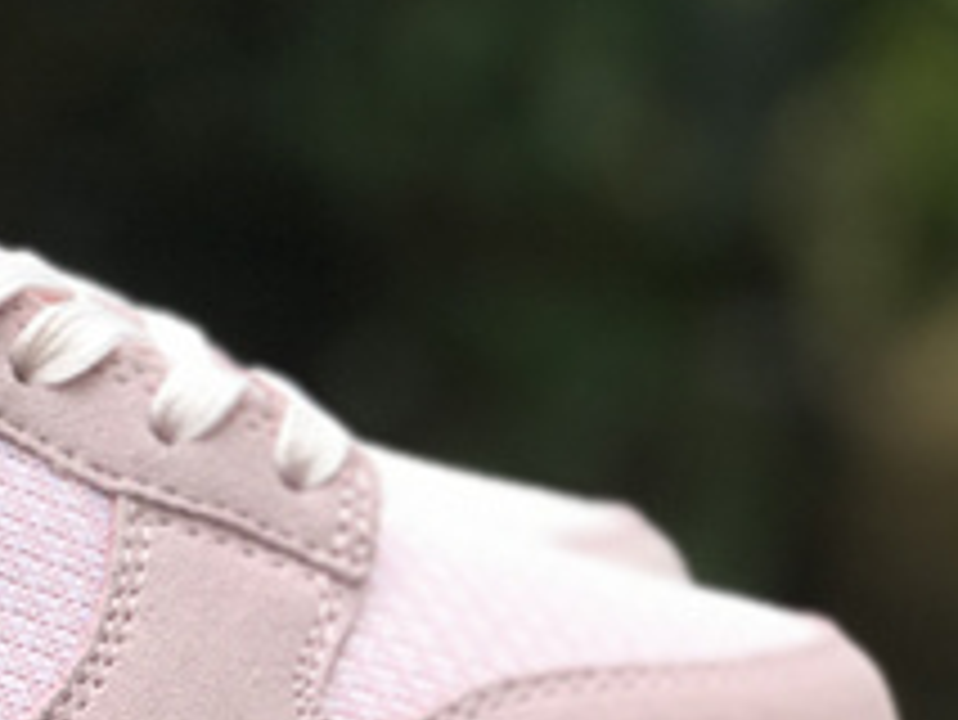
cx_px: -247
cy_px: 358
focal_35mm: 198
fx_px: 5483
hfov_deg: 9.8
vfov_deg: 7.5
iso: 20
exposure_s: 1/100
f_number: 2.8
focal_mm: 6.6
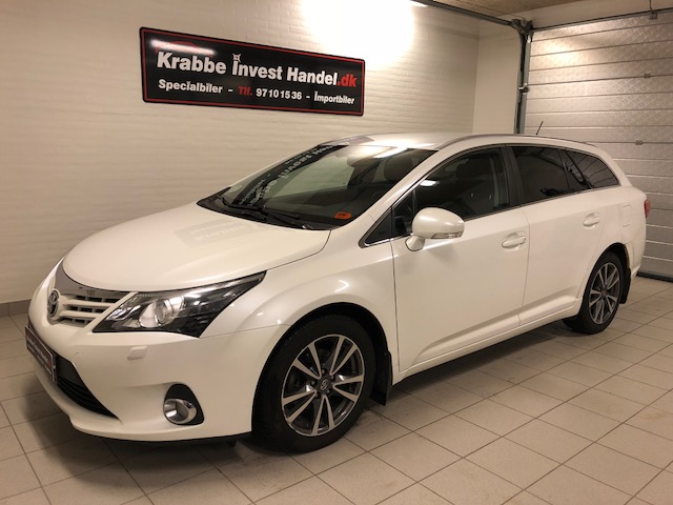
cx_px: 336
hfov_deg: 63.4
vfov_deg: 49.7
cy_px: 252
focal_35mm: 28
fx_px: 544
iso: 40
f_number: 1.8
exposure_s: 1/20
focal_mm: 3.99
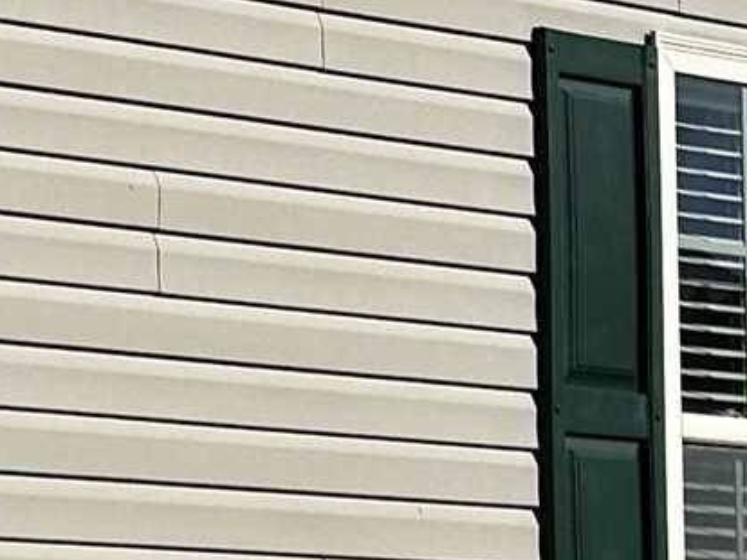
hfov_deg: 9.2
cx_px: -1057
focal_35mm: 193
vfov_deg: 7.6
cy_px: -58
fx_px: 4162
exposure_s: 1/8000
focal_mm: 5.7
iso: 50
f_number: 1.5
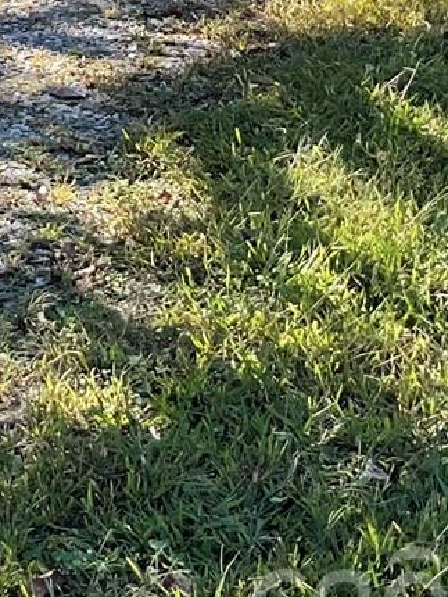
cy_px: -344
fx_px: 2379
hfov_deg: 10.1
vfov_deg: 13.3
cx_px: -383
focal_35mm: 138
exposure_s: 1/397
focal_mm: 3
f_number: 1.8
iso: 16
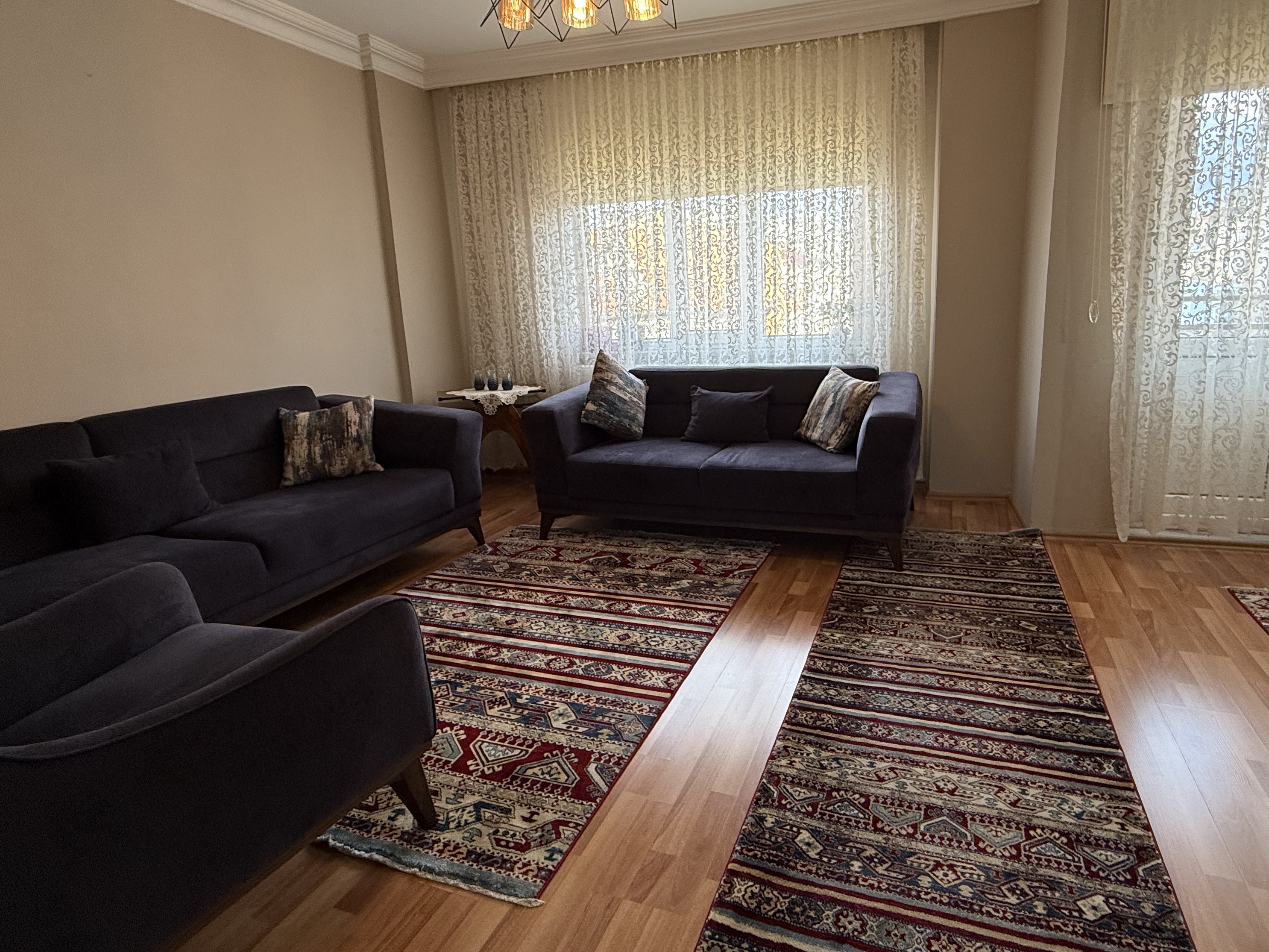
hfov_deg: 84.2
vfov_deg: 68.5
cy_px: 424
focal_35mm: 19
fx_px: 696
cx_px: 716
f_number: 2.2
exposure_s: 1/100
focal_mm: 2.22
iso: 125
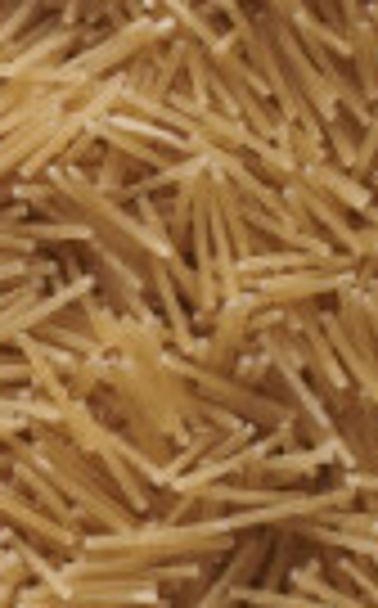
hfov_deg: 4.0
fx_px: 5010
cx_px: -1210
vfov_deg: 6.9
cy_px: 176
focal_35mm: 303
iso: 160
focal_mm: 50
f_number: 8
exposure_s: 1/100
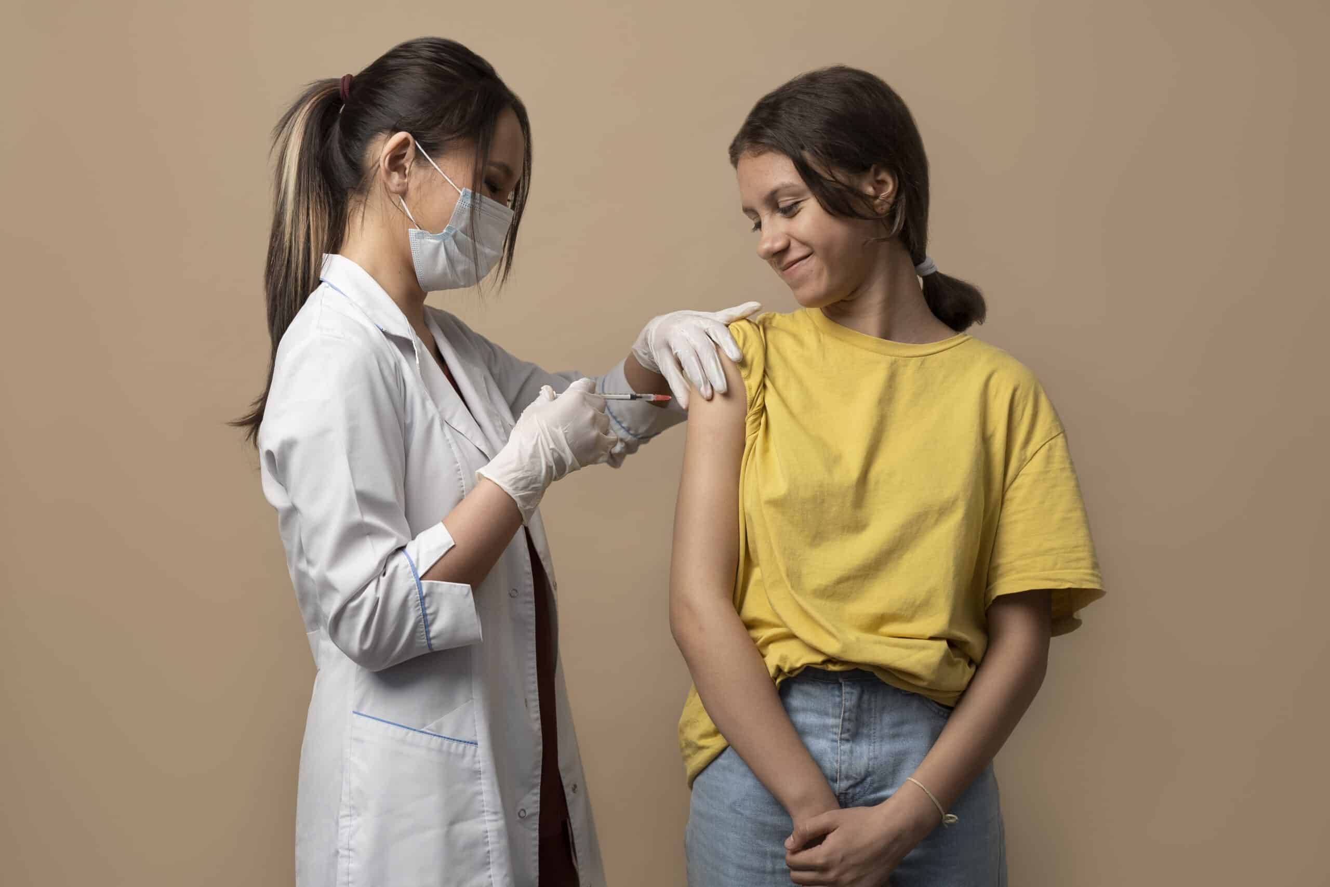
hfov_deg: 38.2
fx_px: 1921
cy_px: 444
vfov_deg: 26.0
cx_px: 665
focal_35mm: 52
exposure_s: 1/200
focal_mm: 35
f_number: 2.2
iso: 250
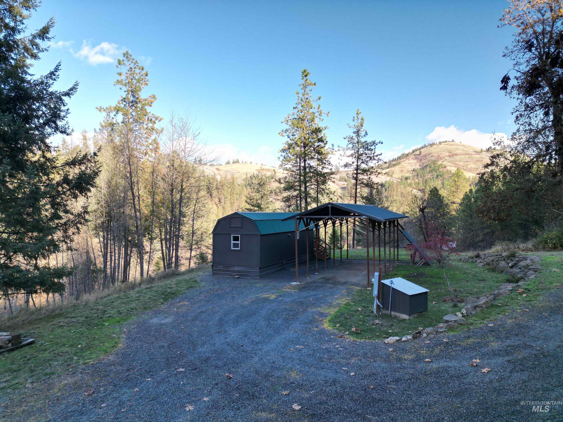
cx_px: 282
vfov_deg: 56.8
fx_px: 390
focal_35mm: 24
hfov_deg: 71.6
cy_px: 211
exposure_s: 1/320
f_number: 1.7
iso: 100
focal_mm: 6.72
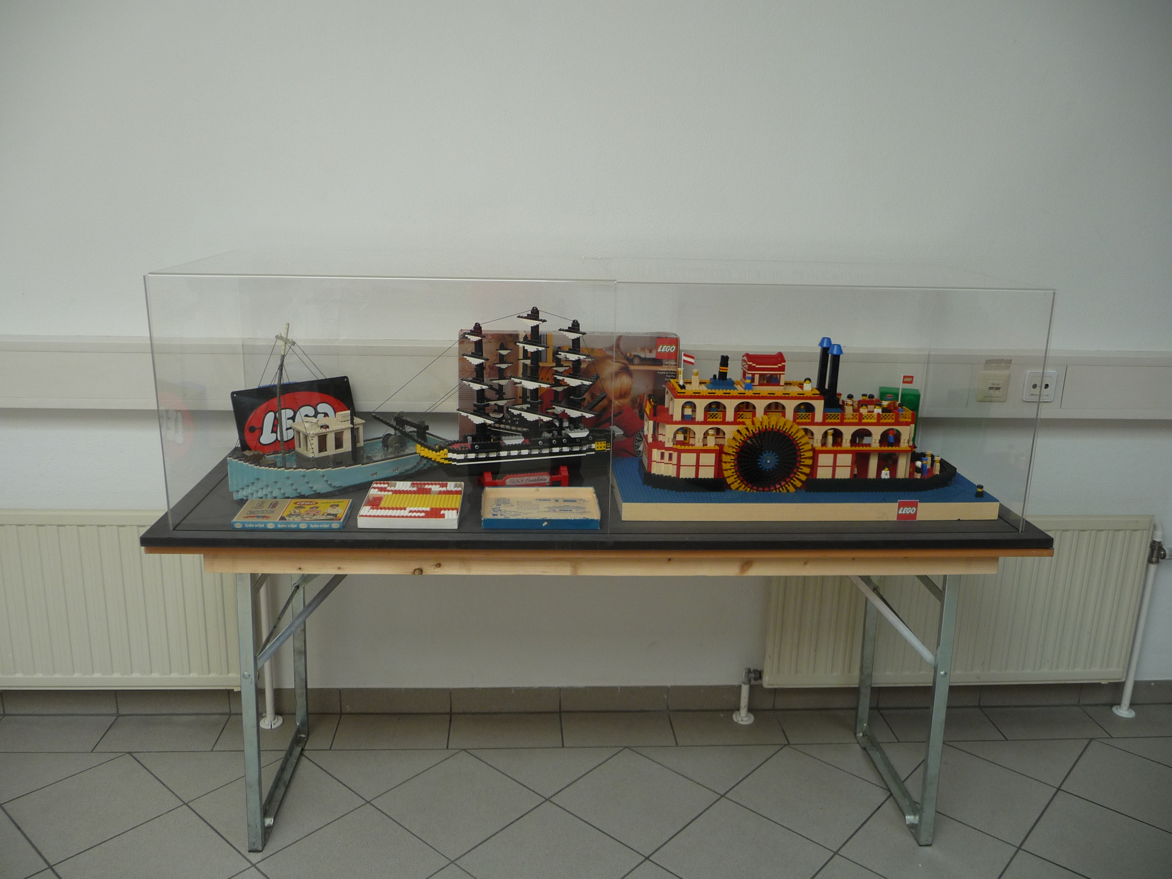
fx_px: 948
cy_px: 440
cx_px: 586
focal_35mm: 28
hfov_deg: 63.4
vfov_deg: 49.7
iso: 100
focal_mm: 4.7
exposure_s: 1/50
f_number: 3.3
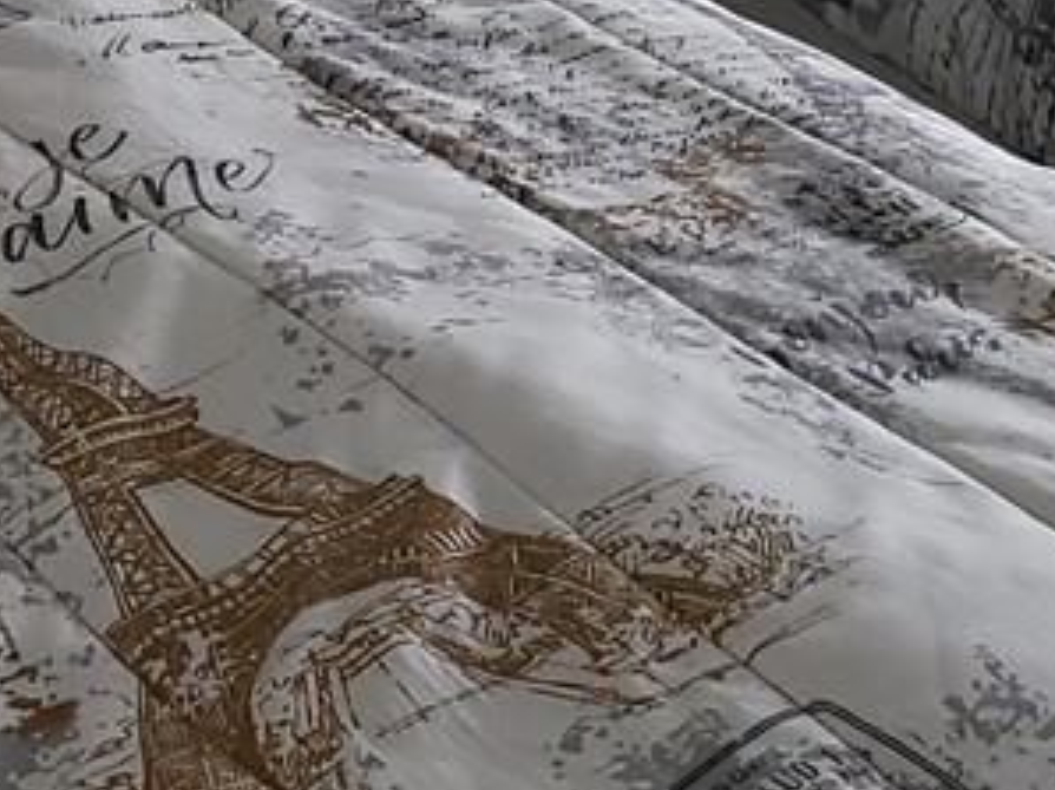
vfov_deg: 10.0
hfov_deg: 15.2
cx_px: 198
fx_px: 3928
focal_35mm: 129
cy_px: -1137
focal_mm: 5
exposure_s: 1/120
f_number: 1.8
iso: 80
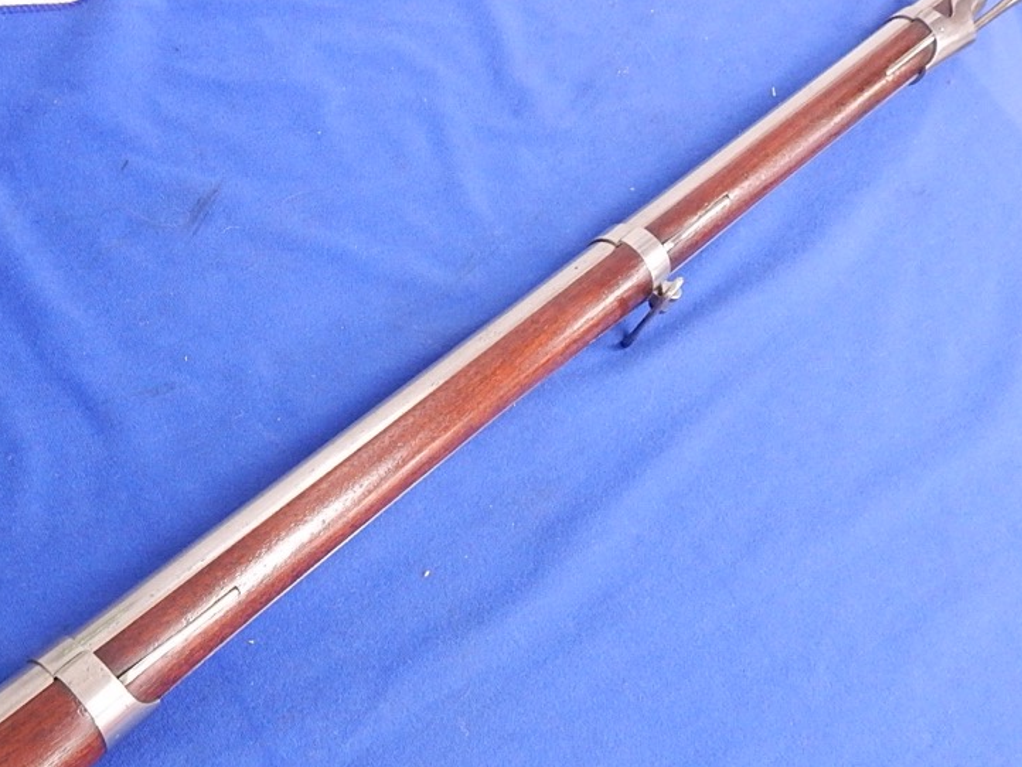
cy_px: 565
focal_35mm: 39
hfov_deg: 45.0
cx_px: 176
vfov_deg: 36.1
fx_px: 1152
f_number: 3
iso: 400
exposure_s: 1/15
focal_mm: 4
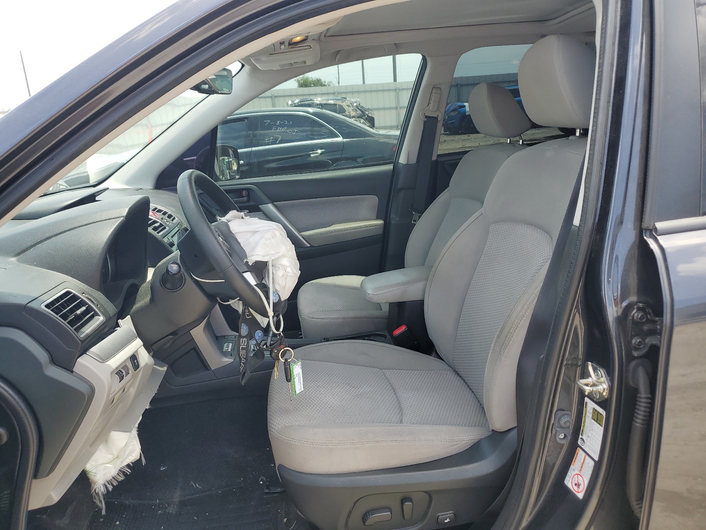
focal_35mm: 26
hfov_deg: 67.3
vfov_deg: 53.1
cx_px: 353
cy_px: 265
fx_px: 530
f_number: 1.5
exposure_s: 1/588
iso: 50
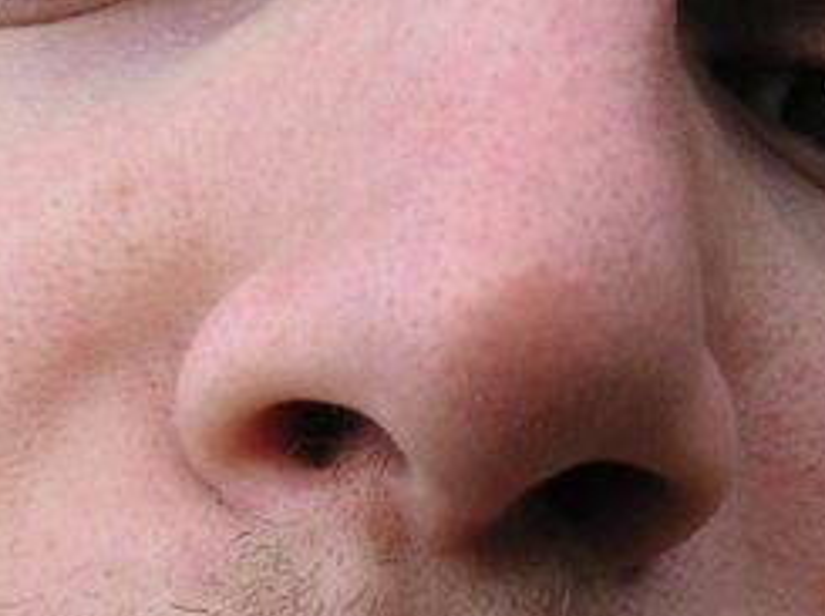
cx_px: 471
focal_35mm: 121
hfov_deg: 16.3
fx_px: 2880
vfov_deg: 12.1
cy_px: 549
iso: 50
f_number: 2.8
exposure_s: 1/180
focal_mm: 6.1
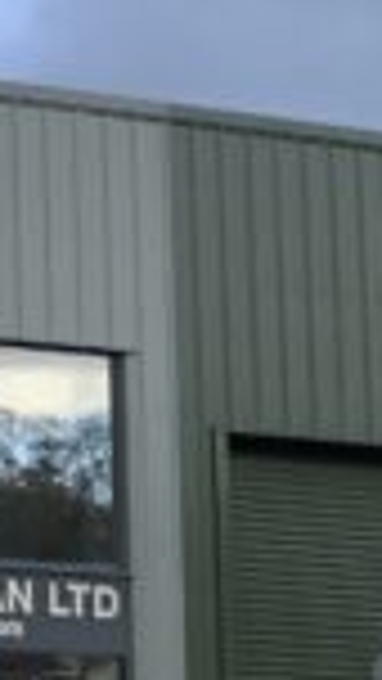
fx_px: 2412
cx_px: -1038
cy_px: 342
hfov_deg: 7.2
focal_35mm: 134
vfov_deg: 16.0
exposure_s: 1/229
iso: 16
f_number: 1.8
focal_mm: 3
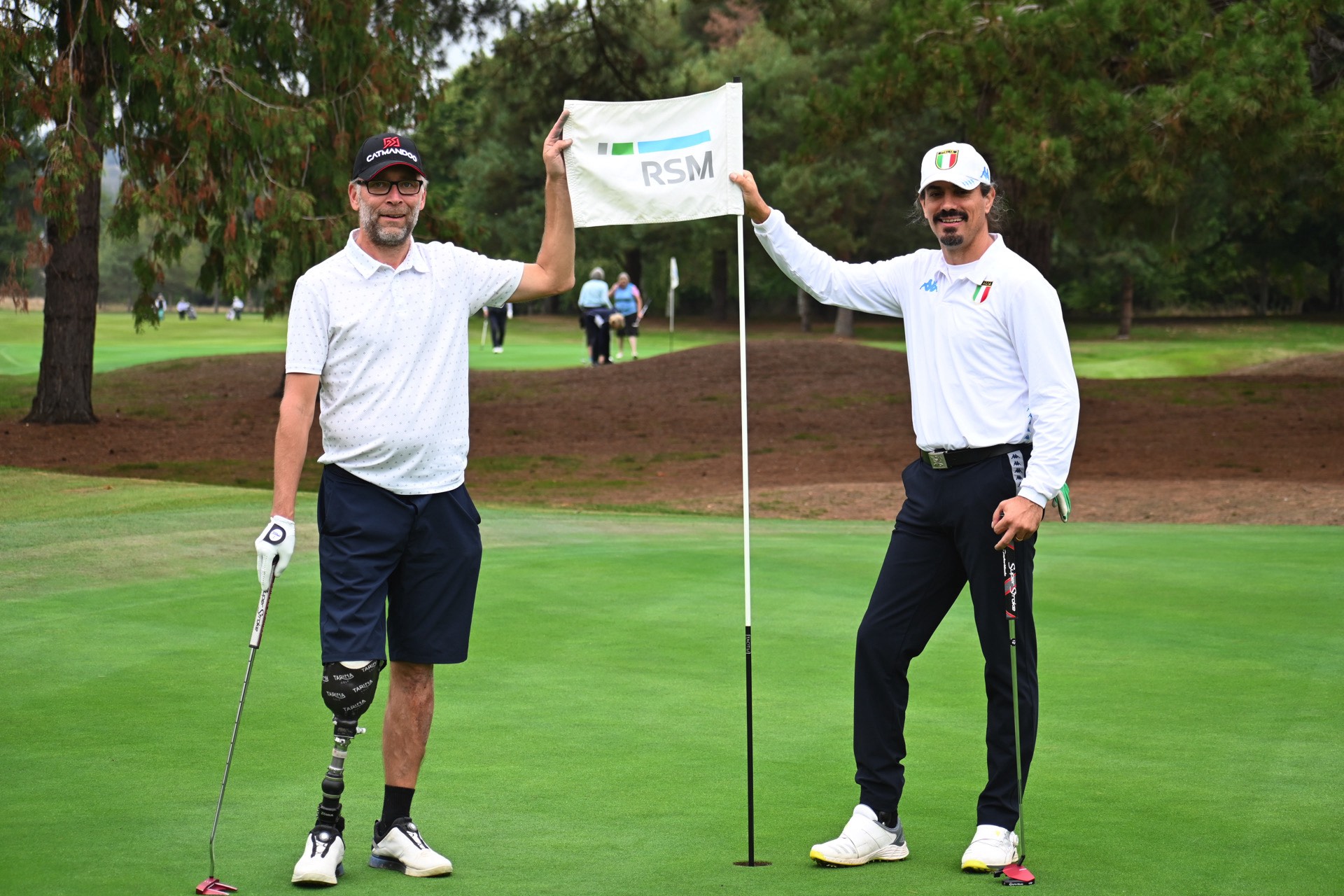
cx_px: 672
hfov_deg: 19.5
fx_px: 3920
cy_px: 448
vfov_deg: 13.0
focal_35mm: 105
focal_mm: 70
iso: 200
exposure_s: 1/250
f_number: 4.5
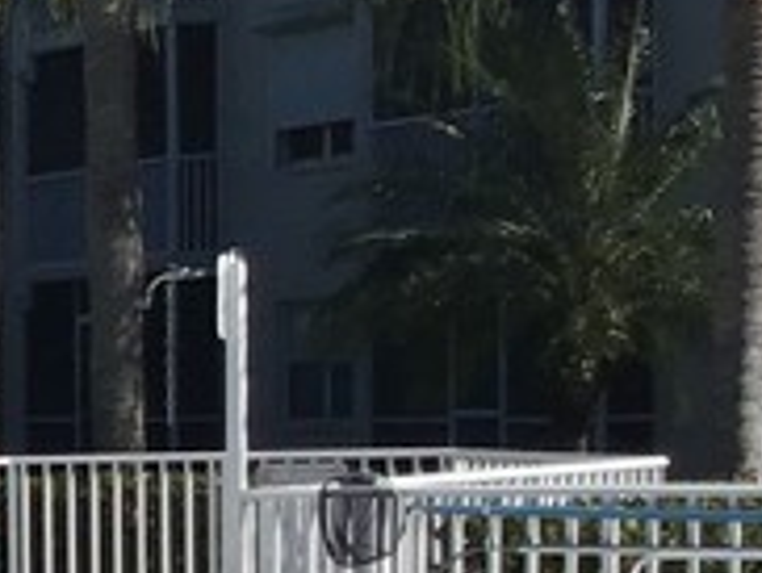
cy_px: 673
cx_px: -1168
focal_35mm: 174
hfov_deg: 9.8
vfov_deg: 8.5
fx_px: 3835
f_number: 2.4
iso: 25
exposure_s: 1/3021
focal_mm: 3.3
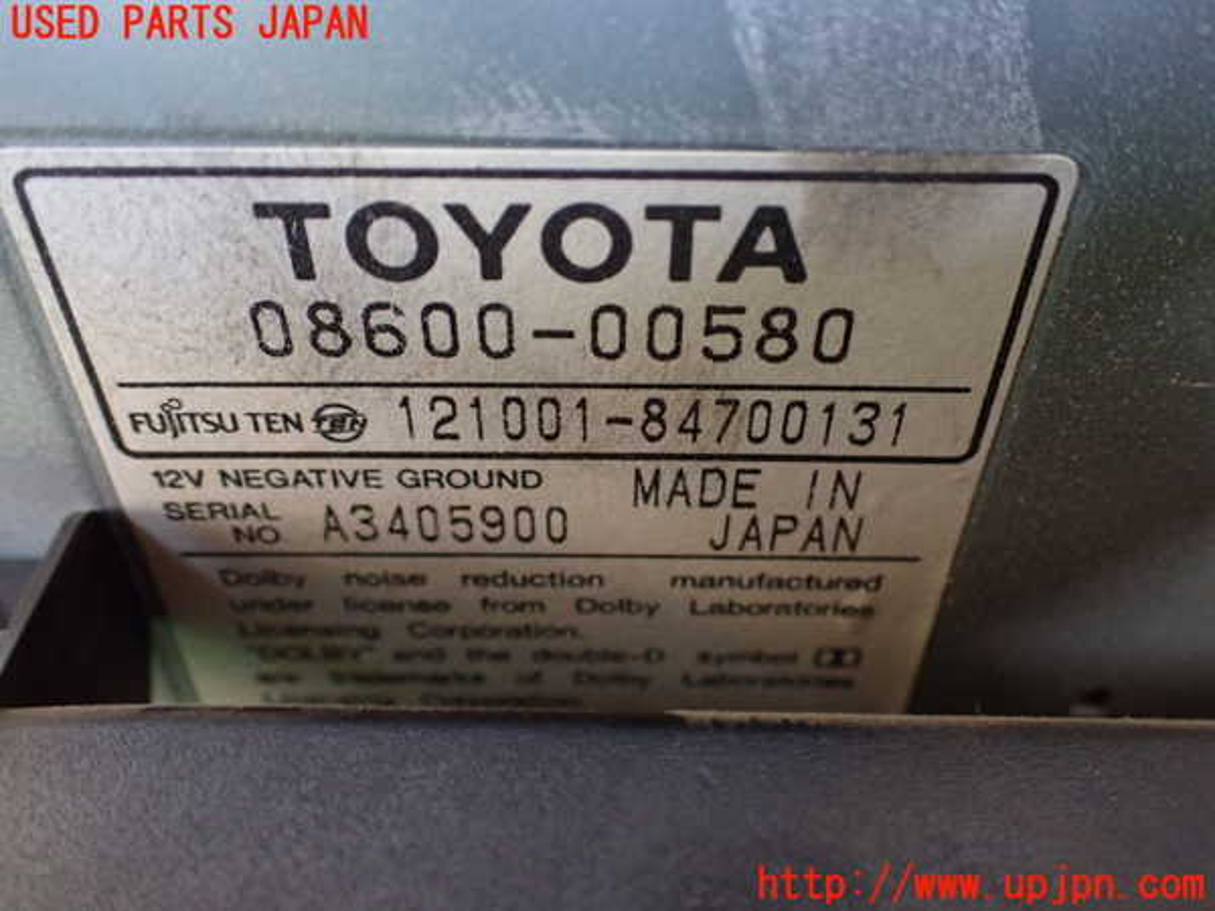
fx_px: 1053
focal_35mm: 30
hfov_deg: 60.0
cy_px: 456
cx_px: 608
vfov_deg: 46.8
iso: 800
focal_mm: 5.4
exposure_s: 1/40
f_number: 2.3
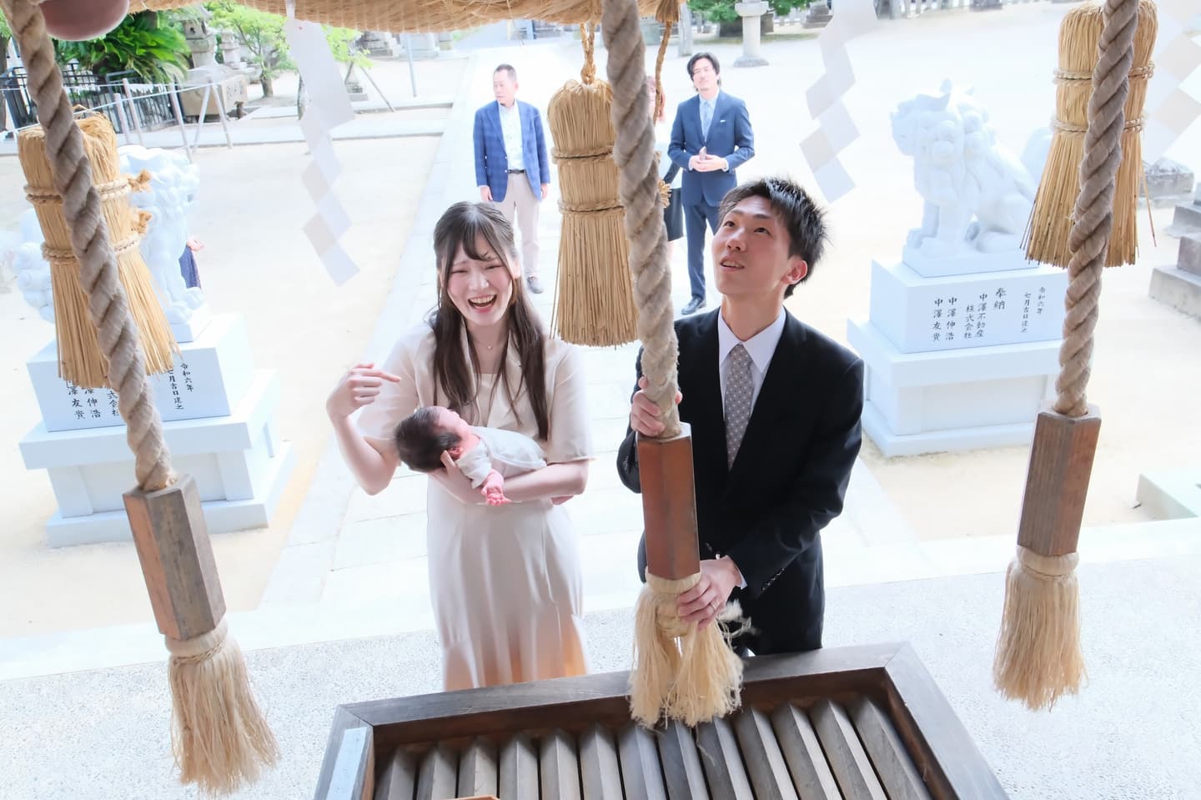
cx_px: 600
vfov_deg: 43.6
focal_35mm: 30
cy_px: 400
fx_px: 1000
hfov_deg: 61.9
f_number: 6.3
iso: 3200
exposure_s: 1/250
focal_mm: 20
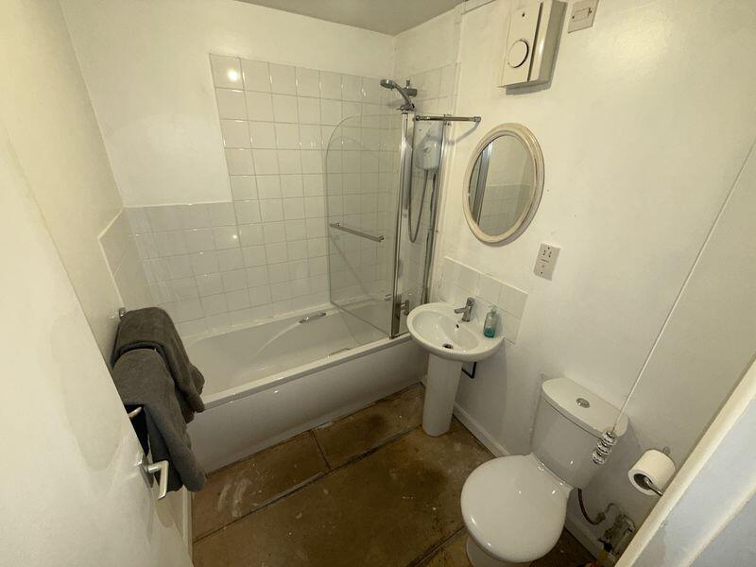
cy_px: 284
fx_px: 306
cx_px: 378
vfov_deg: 85.7
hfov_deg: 102.1
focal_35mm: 14
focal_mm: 2.22
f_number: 2.2
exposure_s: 1/50
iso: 100
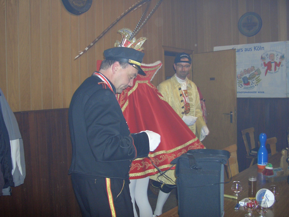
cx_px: 144
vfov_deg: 36.8
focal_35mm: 39
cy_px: 108
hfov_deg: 47.9
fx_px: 326
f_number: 2.8
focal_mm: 8
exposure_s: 1/60
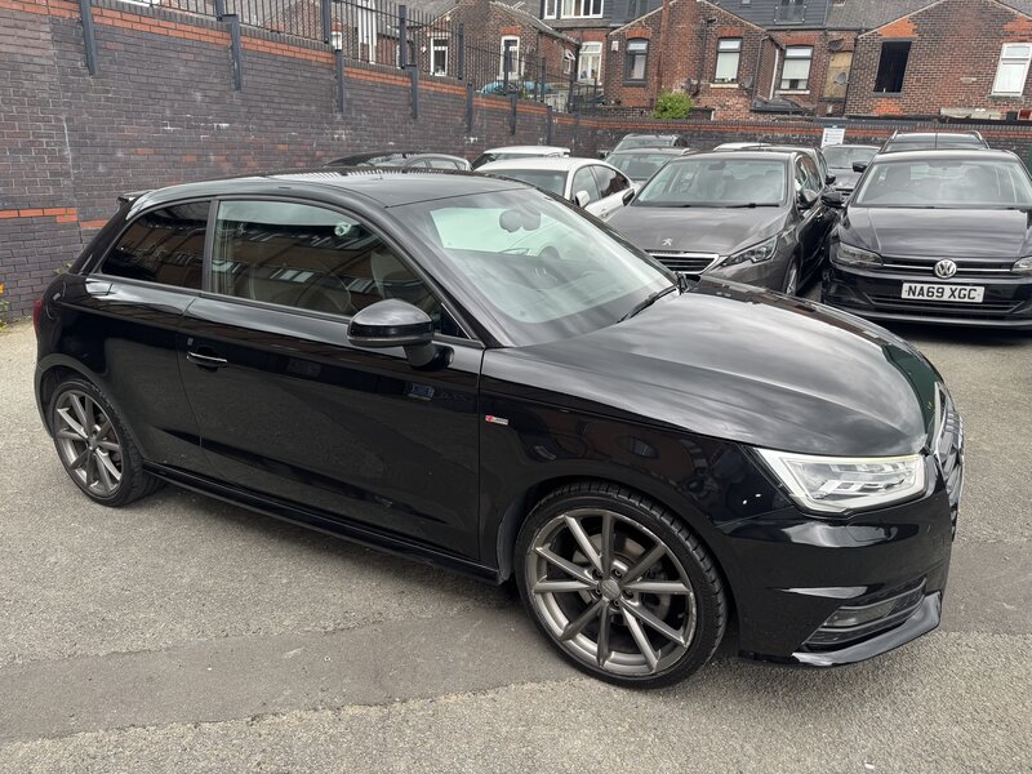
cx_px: 516
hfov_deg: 71.6
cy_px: 387
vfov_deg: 56.8
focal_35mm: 24
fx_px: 716
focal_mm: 6.76
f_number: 1.78
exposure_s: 1/200
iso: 64
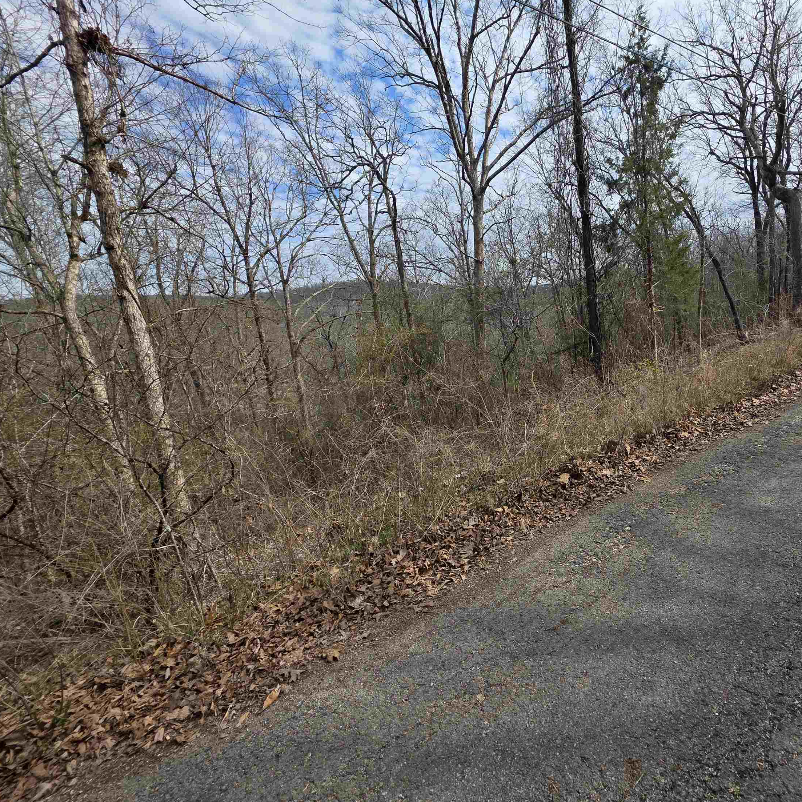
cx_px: 554
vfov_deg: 87.4
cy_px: 392
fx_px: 419
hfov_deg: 83.5
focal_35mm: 16
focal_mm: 2.2
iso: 40
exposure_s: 1/1654
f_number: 1.9
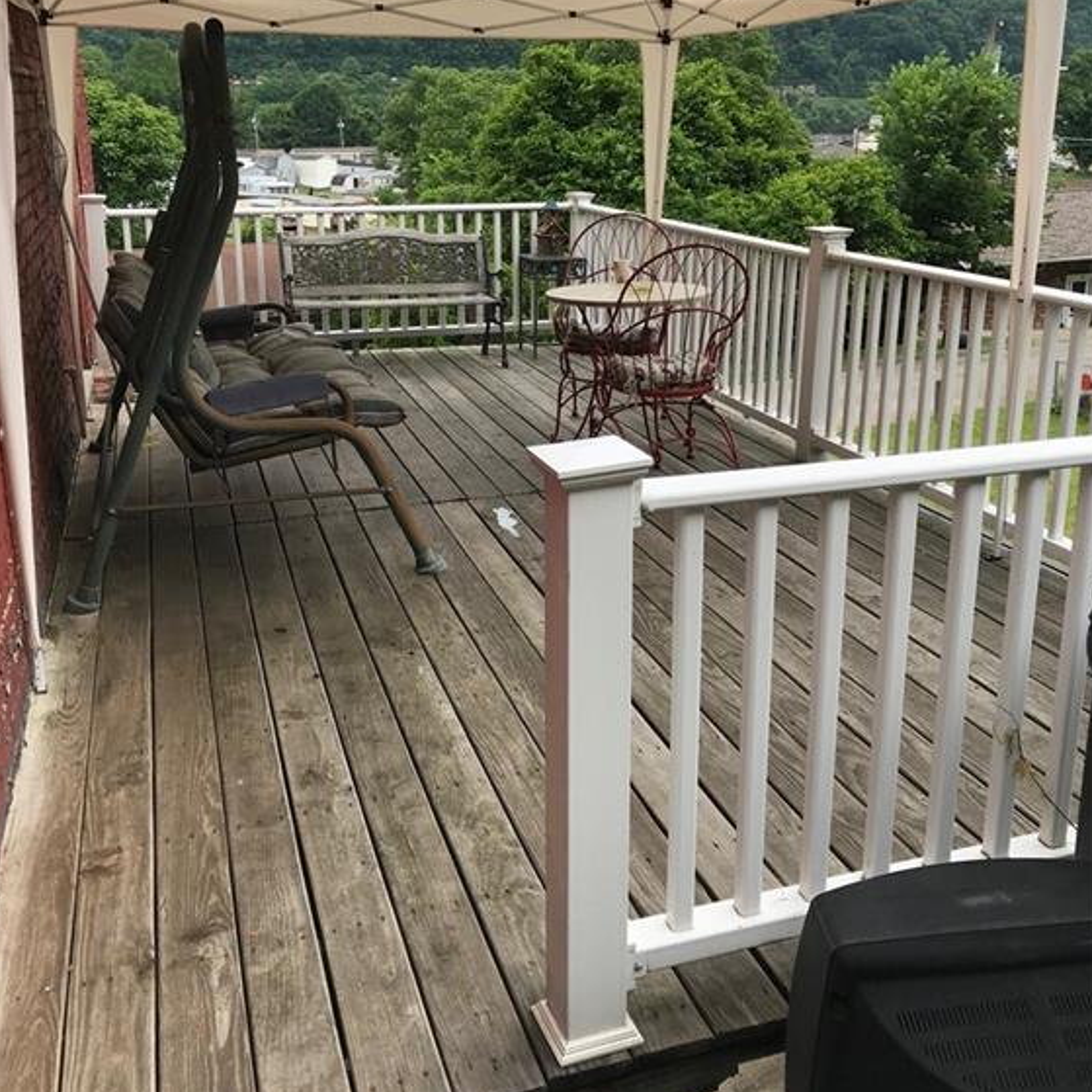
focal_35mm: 34
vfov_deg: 48.3
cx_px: 539
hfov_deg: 48.4
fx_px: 1213
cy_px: 461
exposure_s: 1/651
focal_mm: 3.99
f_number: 1.8
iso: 20
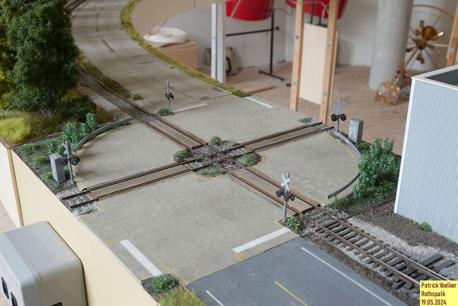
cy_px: 153
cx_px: 229
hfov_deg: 49.5
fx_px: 496
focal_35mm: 39
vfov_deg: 34.2
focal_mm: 26
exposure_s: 1/10
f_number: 10
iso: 400
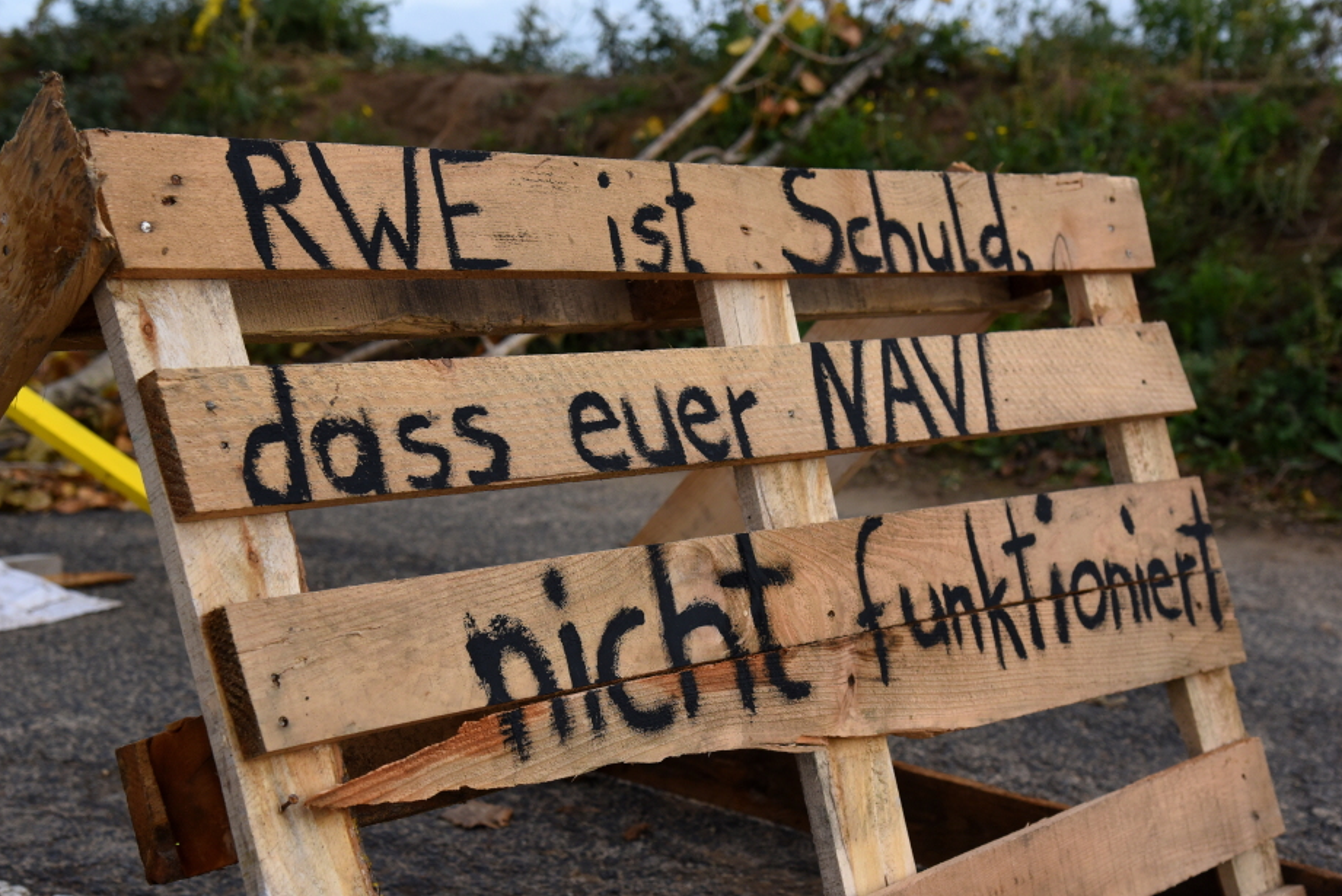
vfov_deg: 21.6
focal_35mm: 63
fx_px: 2349
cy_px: 472
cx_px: 643
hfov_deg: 31.9
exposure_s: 1/2500
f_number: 6.3
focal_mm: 58
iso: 1000
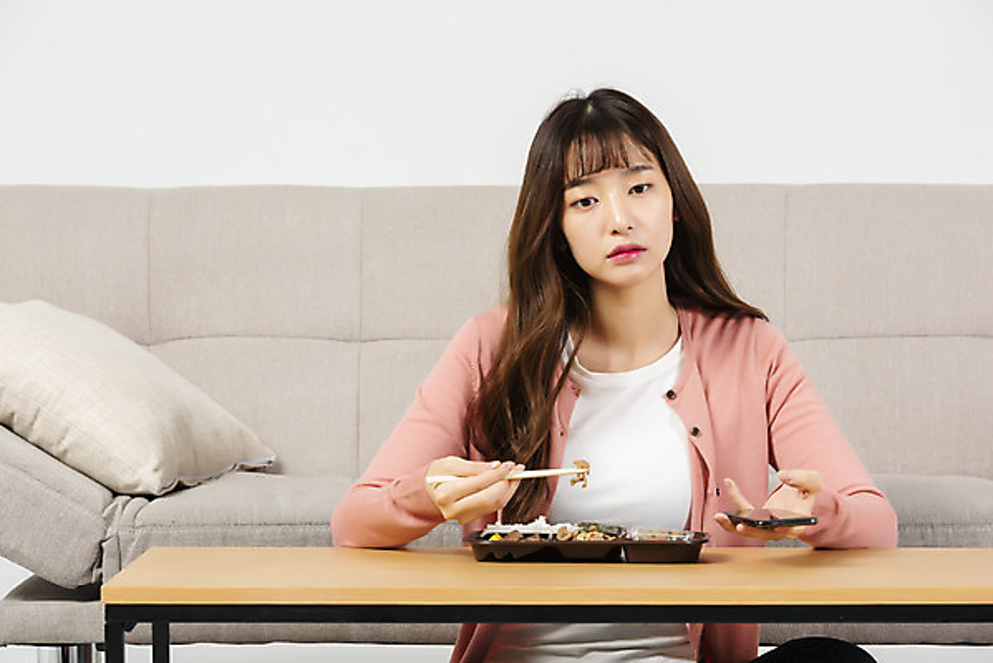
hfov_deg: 13.2
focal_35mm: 155
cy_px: 332
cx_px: 496
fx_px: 4277
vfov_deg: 8.9
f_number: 11
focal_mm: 155
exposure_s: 1/125
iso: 100
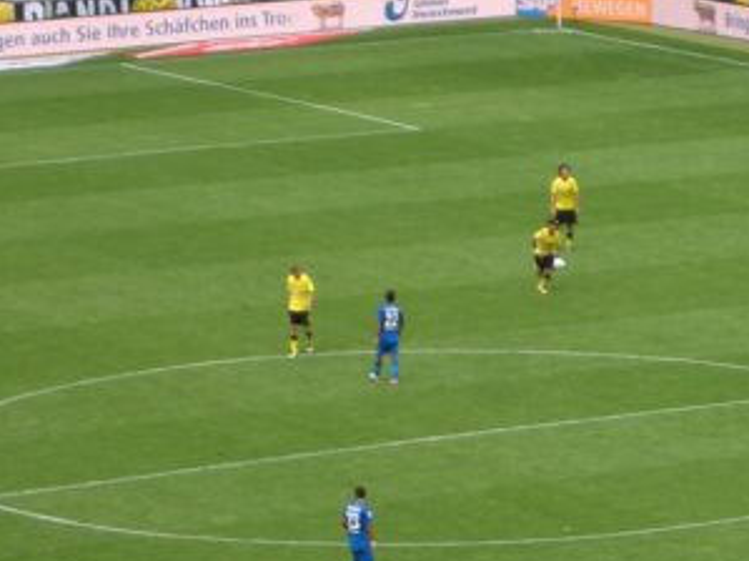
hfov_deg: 7.3
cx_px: 719
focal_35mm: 270
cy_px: 316
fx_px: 5840
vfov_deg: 5.5
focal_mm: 17.4
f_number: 4.8
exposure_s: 1/125
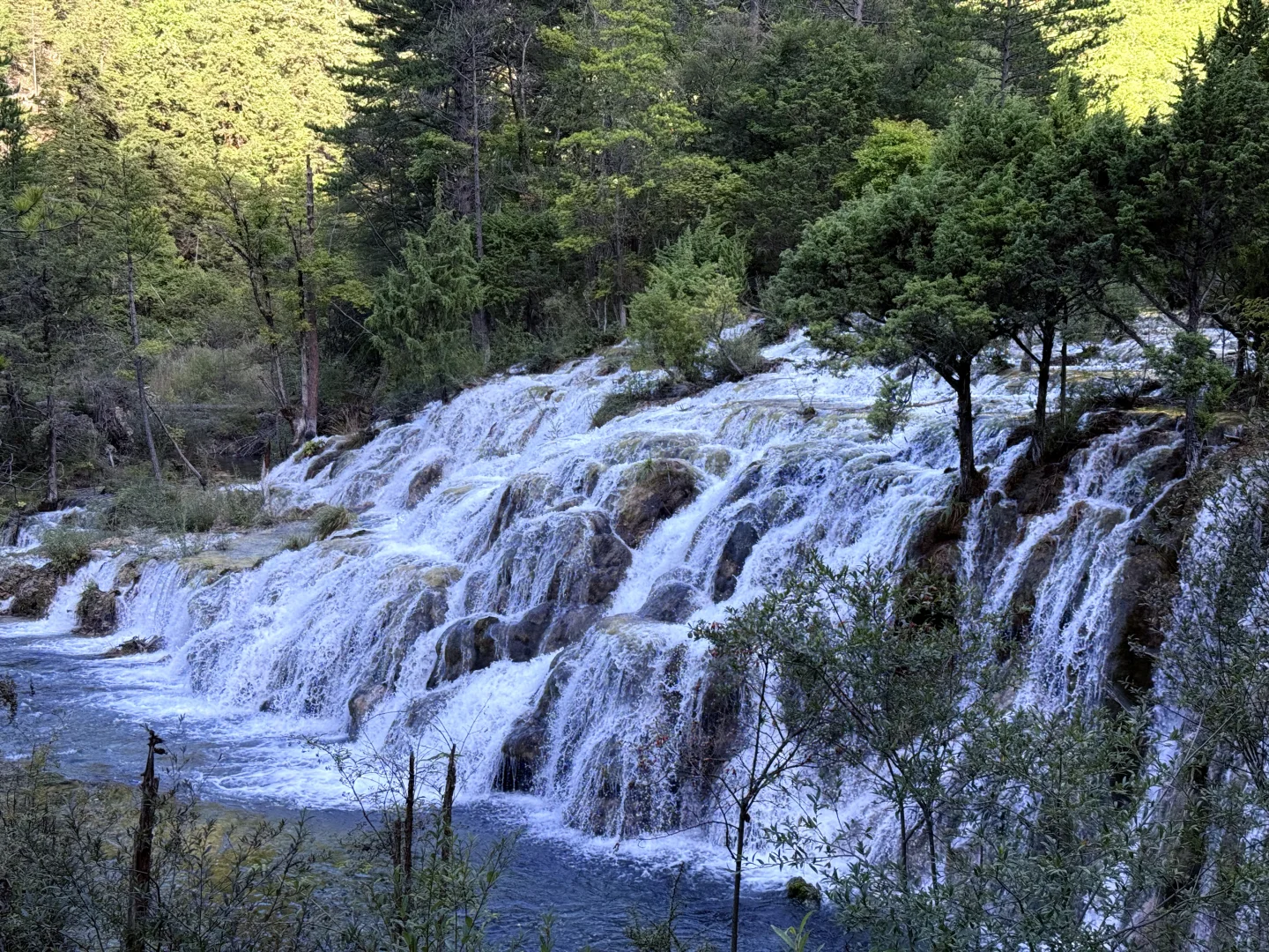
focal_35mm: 48
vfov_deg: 30.3
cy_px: 476
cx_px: 634
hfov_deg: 39.7
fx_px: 1760
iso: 50
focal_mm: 6.76
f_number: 1.78
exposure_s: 1/198
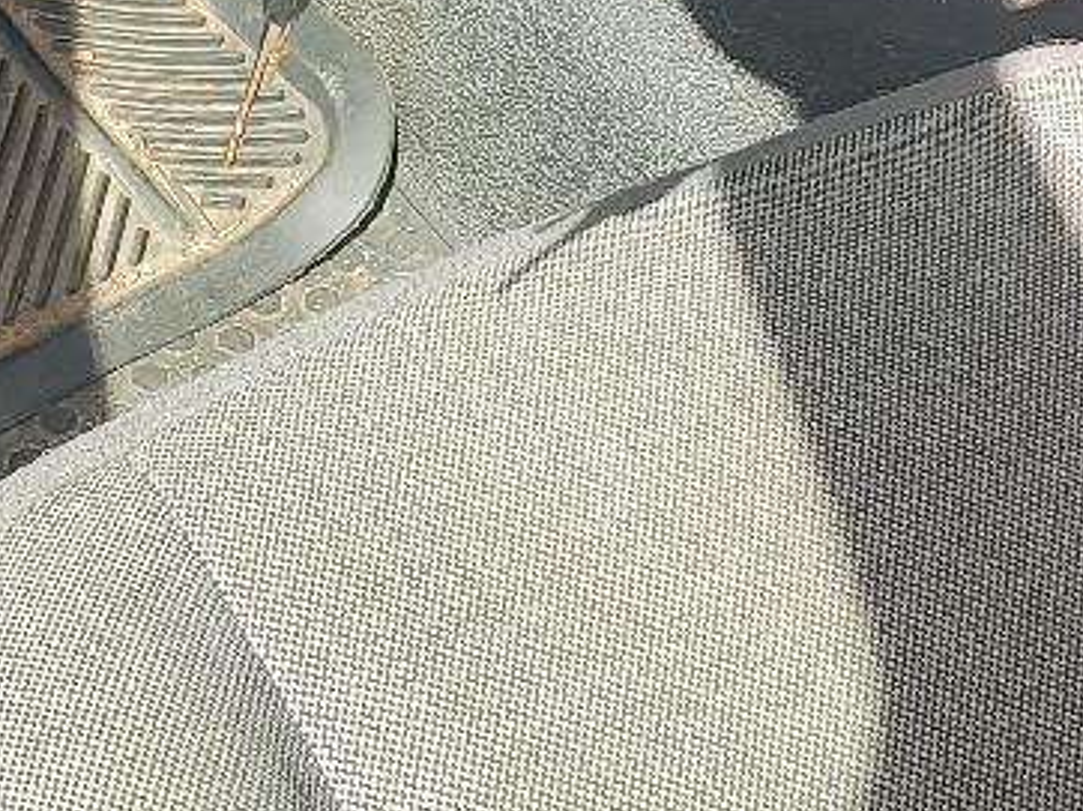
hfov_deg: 17.1
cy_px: -212
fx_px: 3596
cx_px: 350
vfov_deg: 12.5
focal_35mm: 115
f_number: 1.5
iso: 50
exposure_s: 1/667
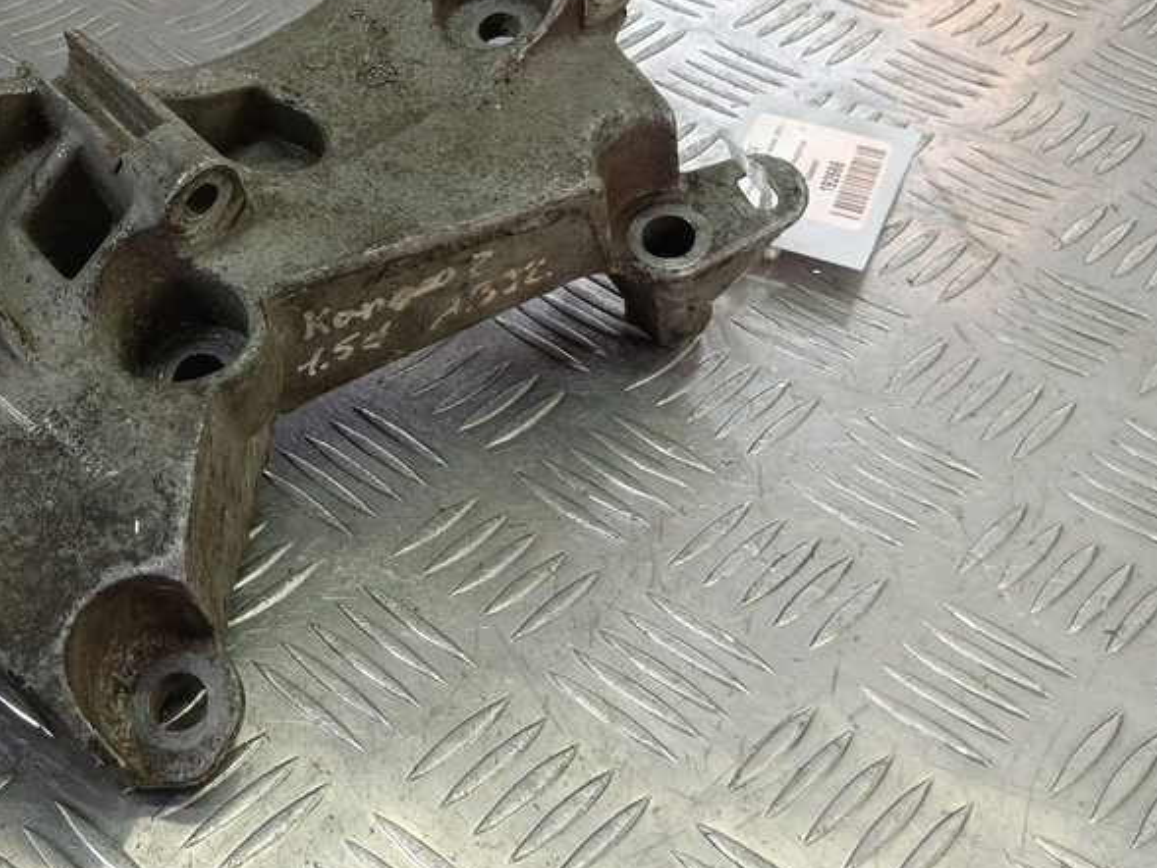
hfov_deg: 43.8
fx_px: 1337
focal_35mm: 40
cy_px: 298
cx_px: 181
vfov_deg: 35.7
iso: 94
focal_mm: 4.11
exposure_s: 1/50
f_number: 1.6
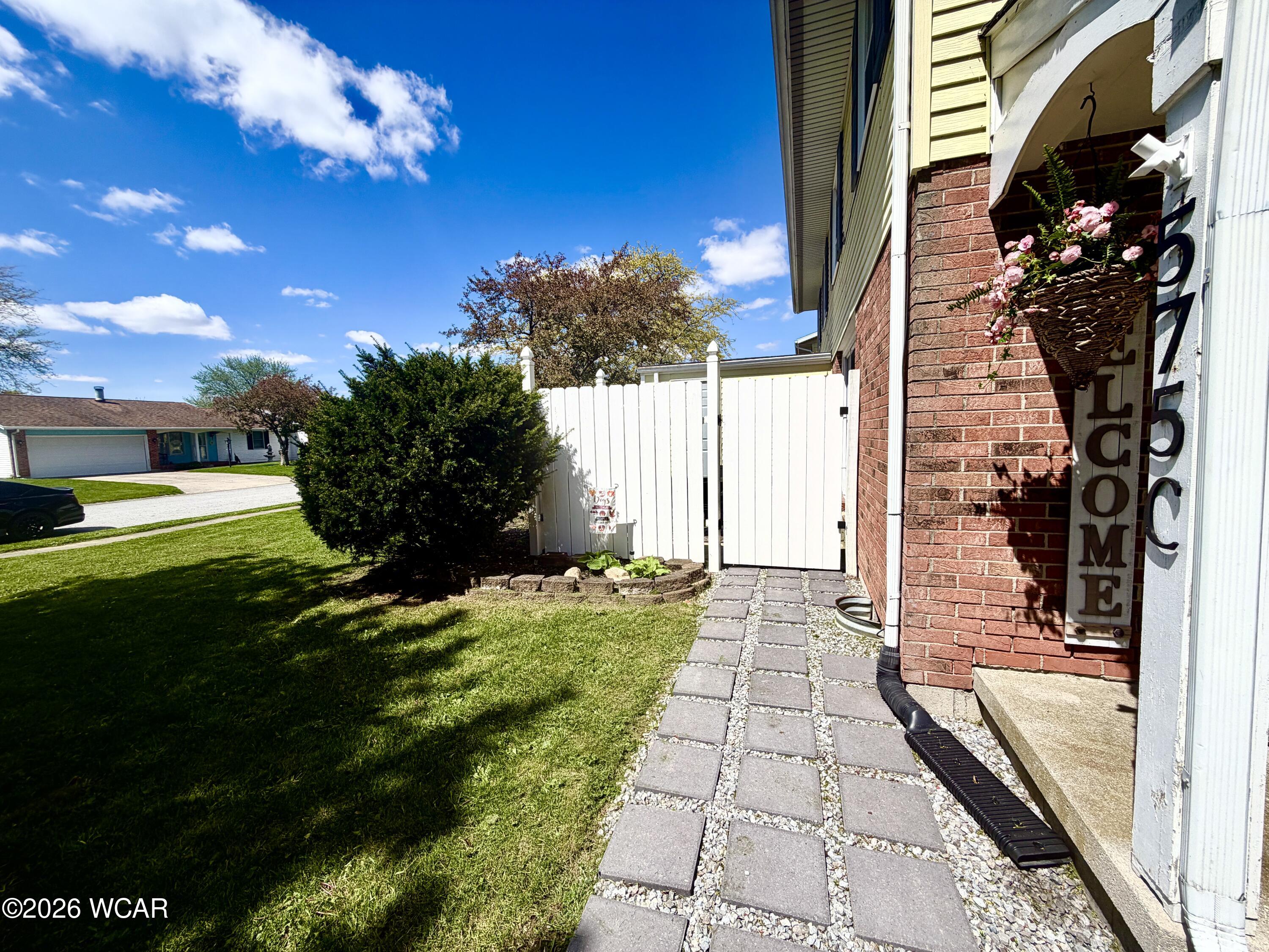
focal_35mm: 14
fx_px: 513
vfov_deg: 85.7
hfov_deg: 102.1
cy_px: 476
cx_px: 634
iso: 20
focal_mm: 2.22
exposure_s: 1/1125
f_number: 2.2
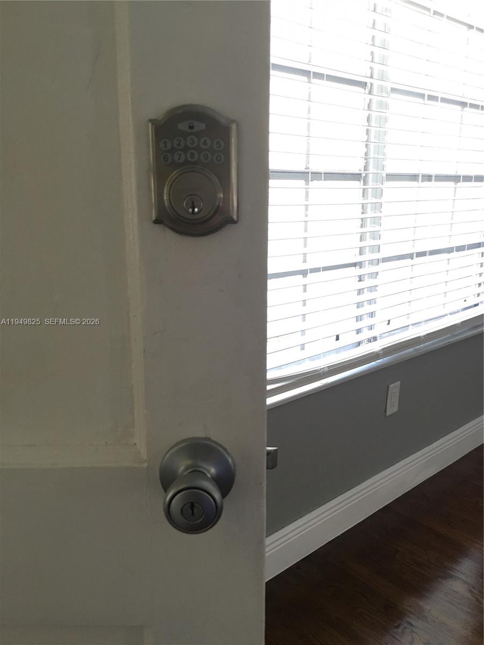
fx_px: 541
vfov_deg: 61.7
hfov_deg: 48.2
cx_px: 242
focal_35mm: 29
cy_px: 322
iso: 50
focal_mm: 4.15
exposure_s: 1/15
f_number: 2.2
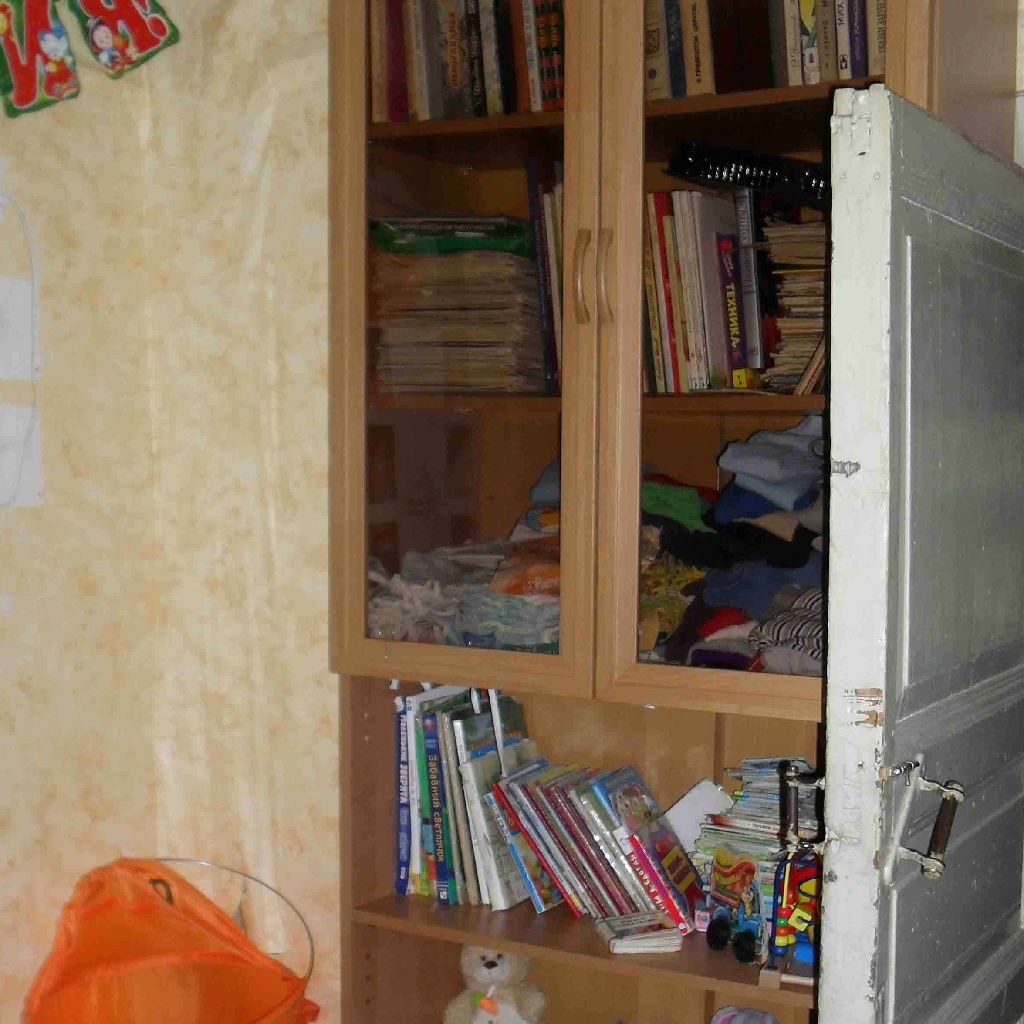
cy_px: 704
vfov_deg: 34.9
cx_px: 458
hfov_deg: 35.3
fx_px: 1606
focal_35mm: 48
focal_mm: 6.3
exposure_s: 1/45
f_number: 3.2
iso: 200
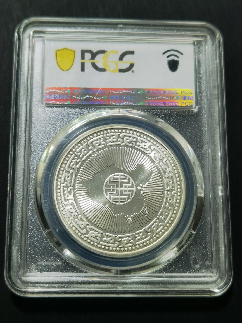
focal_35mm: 59
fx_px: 550
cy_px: 162
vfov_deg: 32.7
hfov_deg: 24.8
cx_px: 121
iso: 50
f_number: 1.9
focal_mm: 6.67
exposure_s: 1/100
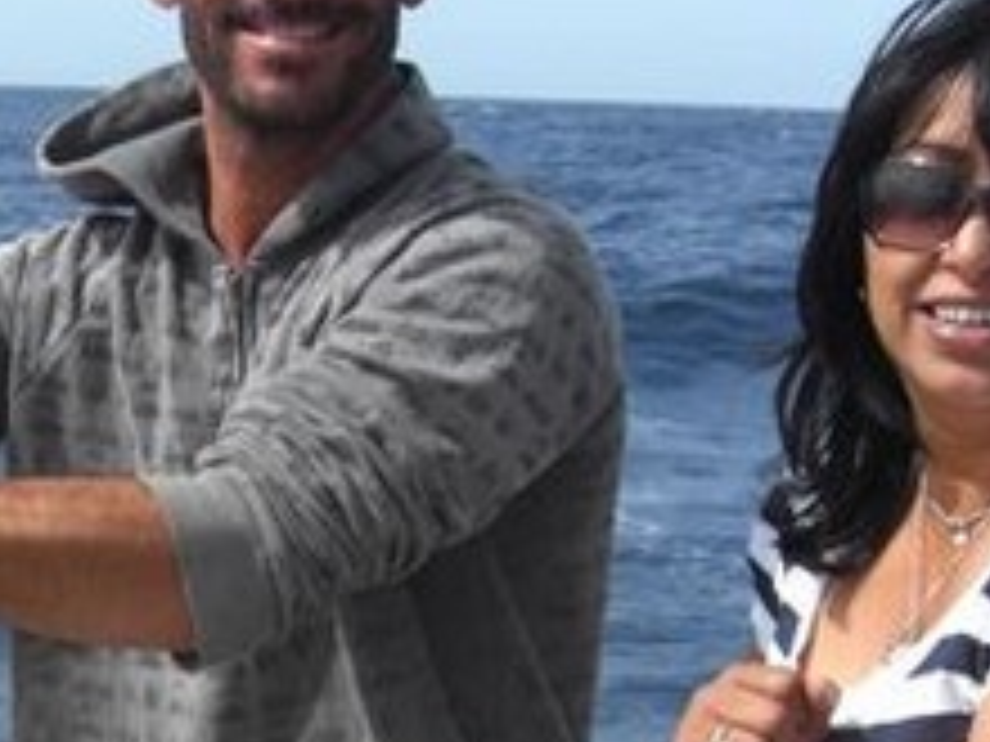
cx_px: 112
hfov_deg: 17.8
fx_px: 3117
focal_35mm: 109
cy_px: 827
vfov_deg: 13.3
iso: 80
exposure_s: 1/640
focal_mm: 7.9
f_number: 4
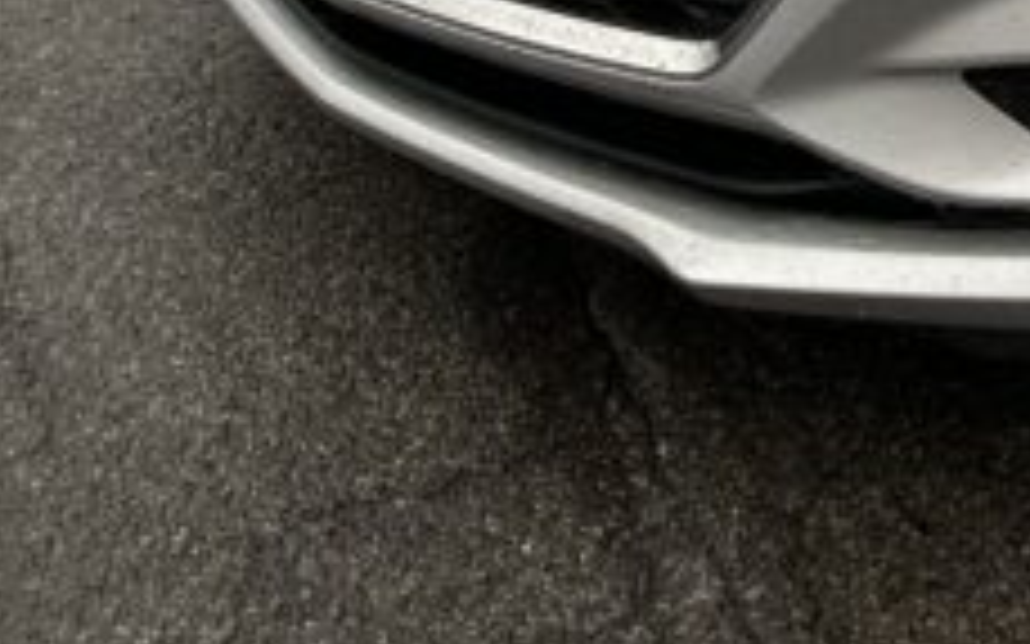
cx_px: 1291
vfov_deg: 9.7
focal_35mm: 123
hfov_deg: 16.2
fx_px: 3452
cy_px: -770
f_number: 1.5
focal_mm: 5.7
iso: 40
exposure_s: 1/121
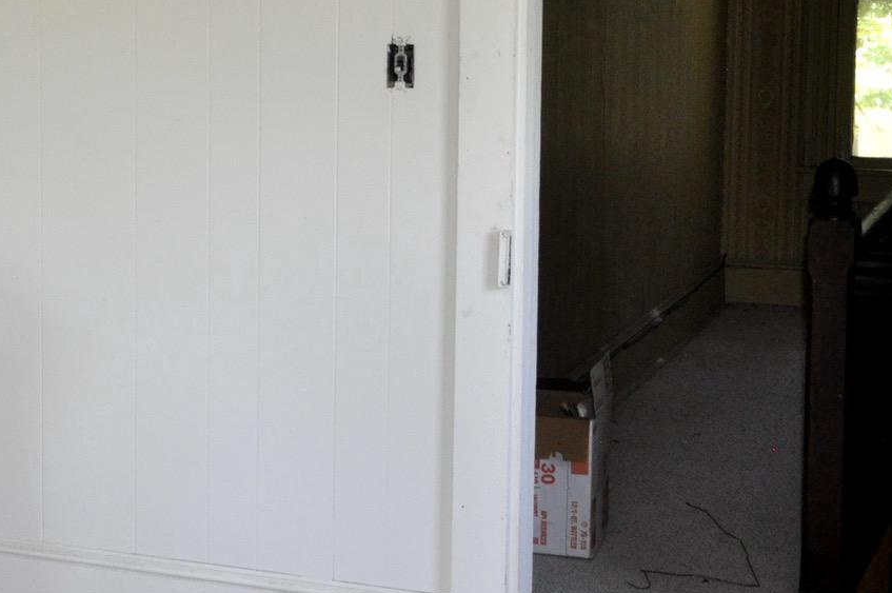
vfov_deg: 15.6
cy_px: 141
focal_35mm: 87
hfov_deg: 22.5
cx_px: -5
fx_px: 2154
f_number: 3.8
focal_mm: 24
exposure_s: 1/60
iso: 800
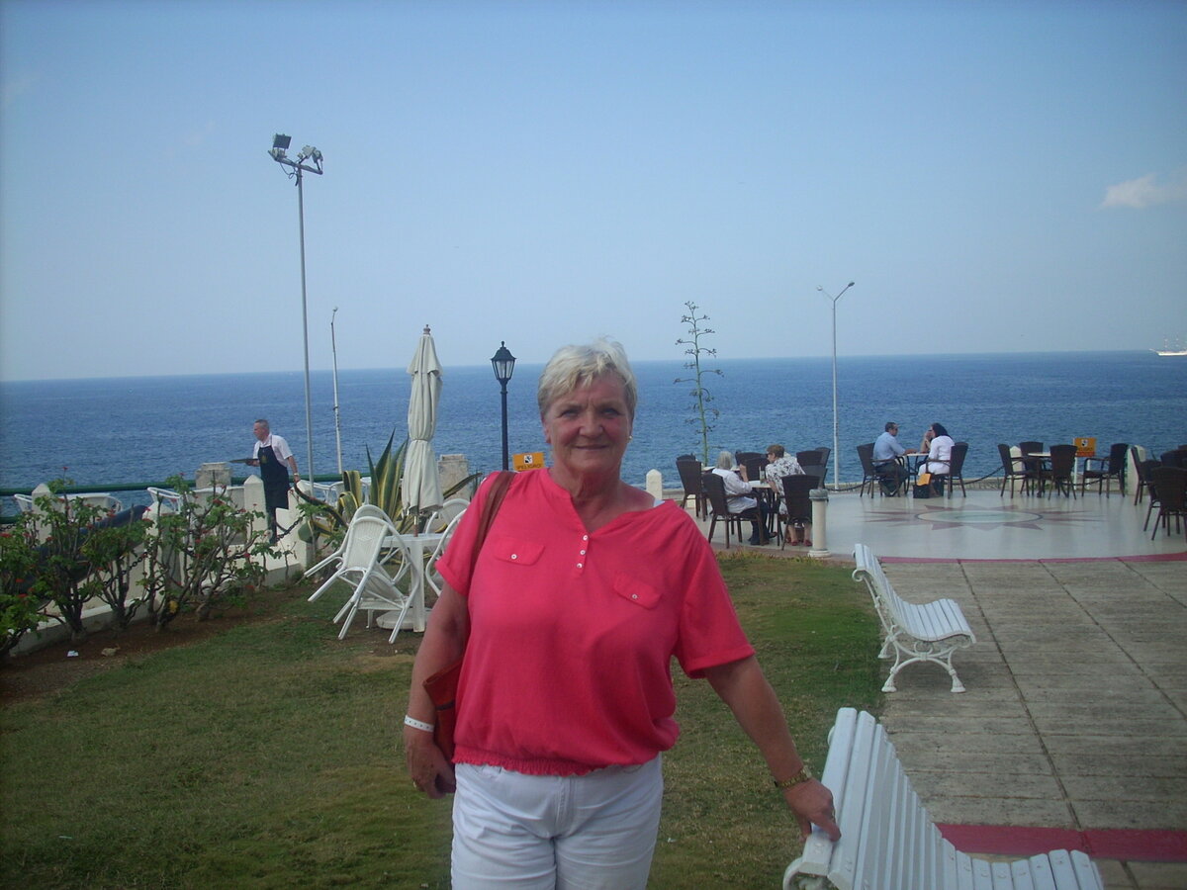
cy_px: 445
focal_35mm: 37
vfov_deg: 38.7
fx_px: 1269
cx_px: 594
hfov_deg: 50.1
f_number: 5.6
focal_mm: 6.2
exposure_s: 1/201
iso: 64
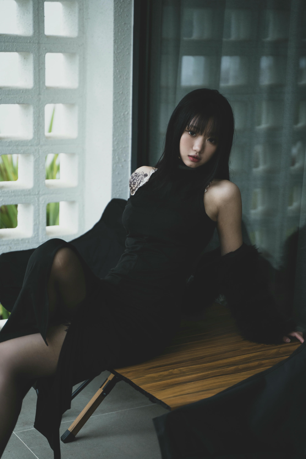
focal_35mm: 75
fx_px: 956
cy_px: 230
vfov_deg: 27.0
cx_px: 153
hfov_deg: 18.2
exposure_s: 1/125
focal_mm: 75
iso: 500
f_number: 2.8
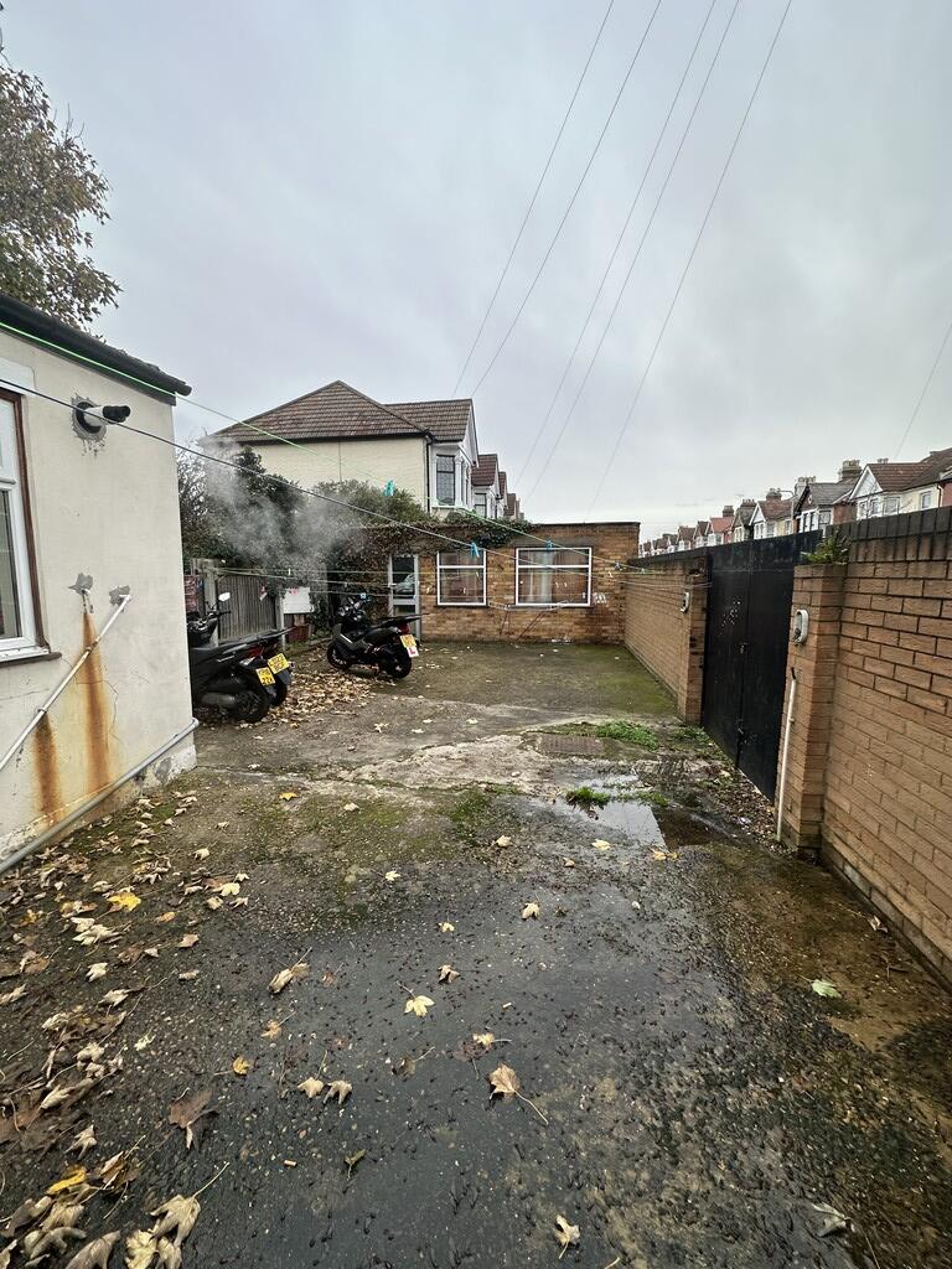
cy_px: 634
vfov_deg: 102.1
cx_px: 476
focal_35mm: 14
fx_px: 513
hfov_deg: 85.7
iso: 50
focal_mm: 2.22
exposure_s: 1/99
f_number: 2.2
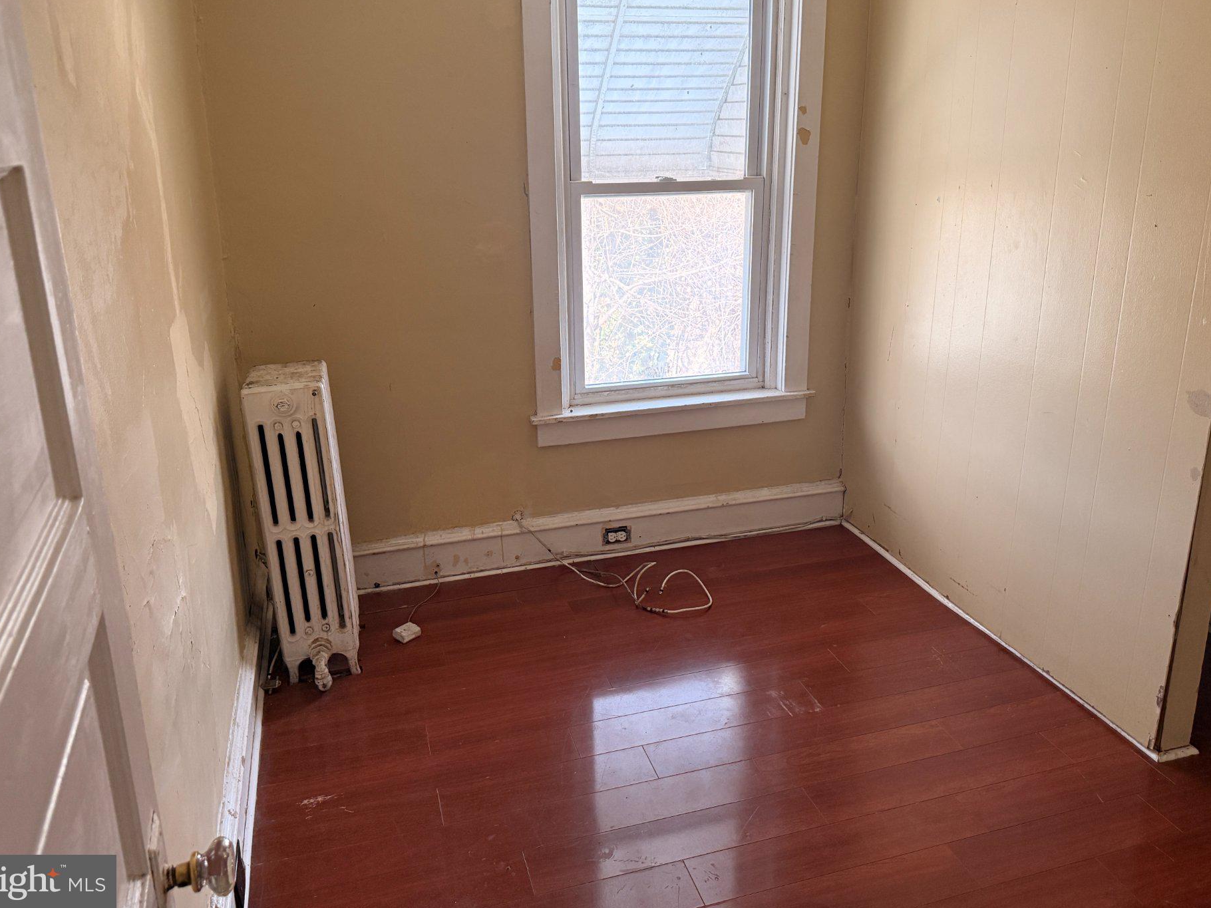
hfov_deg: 65.3
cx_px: 631
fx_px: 945
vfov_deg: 51.2
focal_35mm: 27
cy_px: 398
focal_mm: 6.76
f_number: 1.78
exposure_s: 1/120
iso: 320
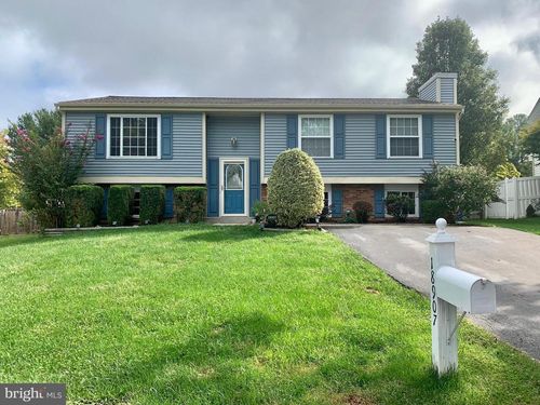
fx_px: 406
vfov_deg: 53.1
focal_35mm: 26
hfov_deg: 67.3
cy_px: 202
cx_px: 270
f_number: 1.8
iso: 25
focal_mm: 4.25
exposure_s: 1/1610
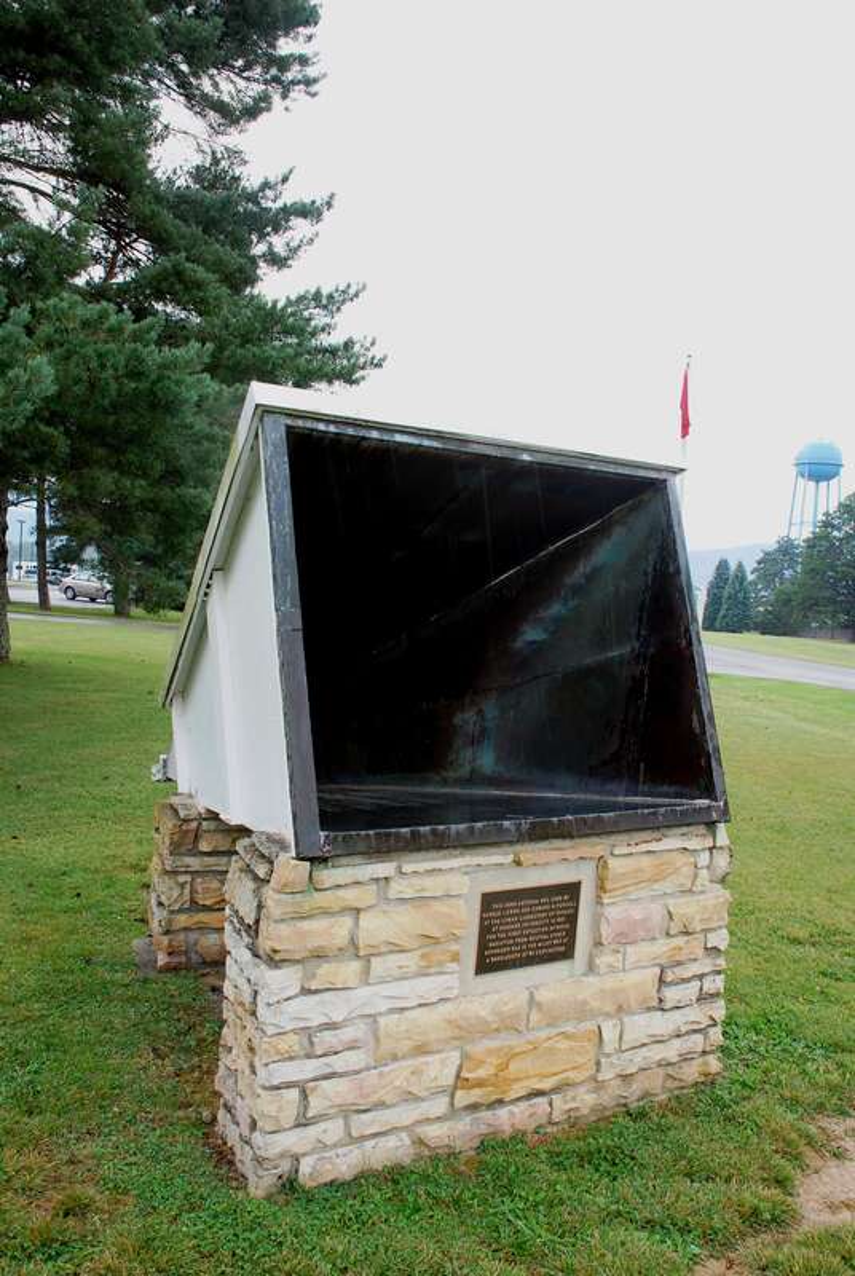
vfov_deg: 57.2
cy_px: 638
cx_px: 428
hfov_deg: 40.1
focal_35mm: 33
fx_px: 1171
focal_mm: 22
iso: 200
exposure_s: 1/60
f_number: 7.1
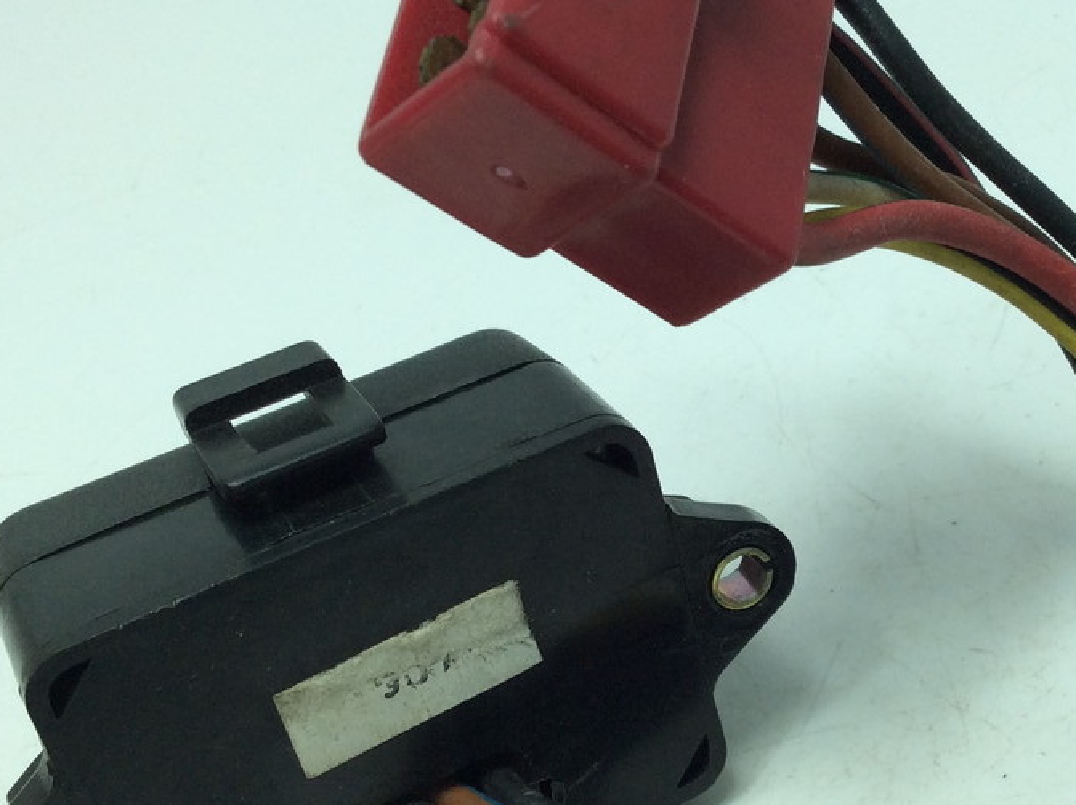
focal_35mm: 61
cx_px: 701
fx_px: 1894
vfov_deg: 24.0
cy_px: 435
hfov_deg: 31.5
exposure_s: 1/408
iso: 32
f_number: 2.4
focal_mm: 3.3
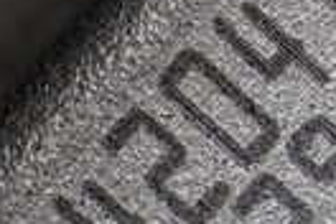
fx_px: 3630
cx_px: 372
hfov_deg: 5.3
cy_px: 209
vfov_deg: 3.5
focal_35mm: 389
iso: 800
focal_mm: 14.62
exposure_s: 1/250
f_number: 4.3
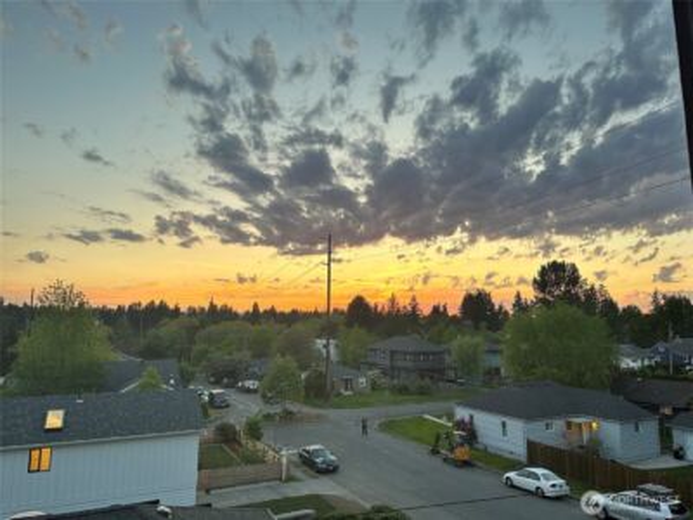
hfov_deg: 71.6
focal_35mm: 24
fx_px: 480
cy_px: 260
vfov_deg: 56.8
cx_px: 346
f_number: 1.78
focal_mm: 6.86
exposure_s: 1/121
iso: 160
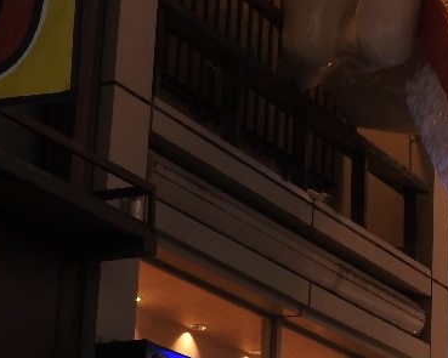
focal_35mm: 127
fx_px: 1683
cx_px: 521
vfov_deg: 12.1
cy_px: 283
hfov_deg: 14.7
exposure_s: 1/30
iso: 110
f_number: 3.8
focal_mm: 7.2
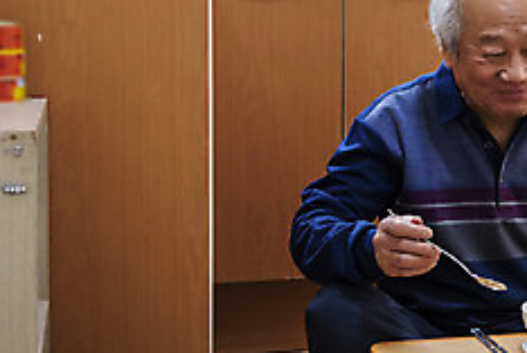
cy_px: 88
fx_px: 1349
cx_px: 526
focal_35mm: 92
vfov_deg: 14.9
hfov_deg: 21.3
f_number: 2.8
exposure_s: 1/125
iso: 640
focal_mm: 36
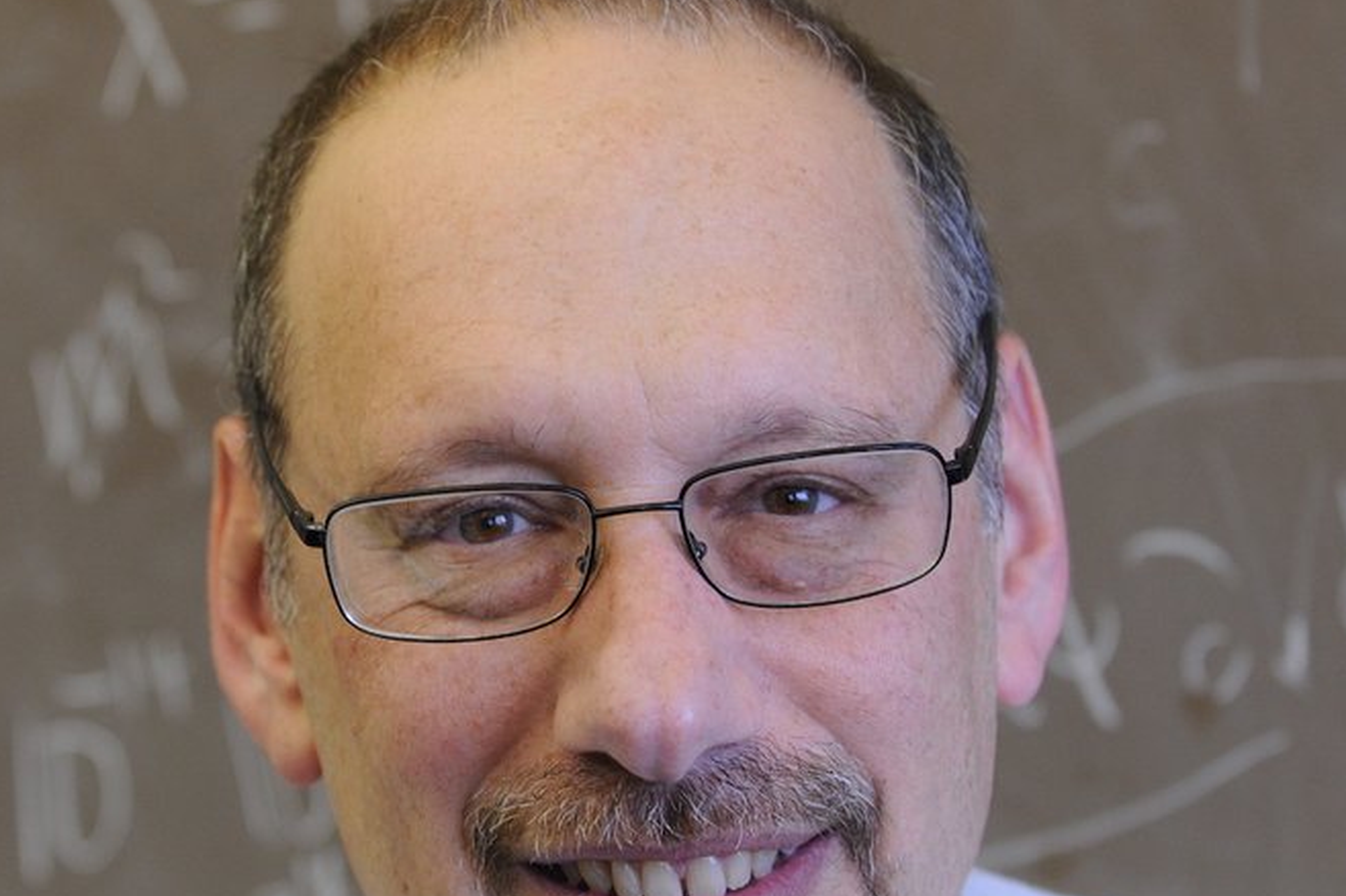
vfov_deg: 7.1
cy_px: 546
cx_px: 272
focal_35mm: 192
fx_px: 7175
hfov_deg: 10.7
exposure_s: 1/80
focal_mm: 70
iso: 400
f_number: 3.5
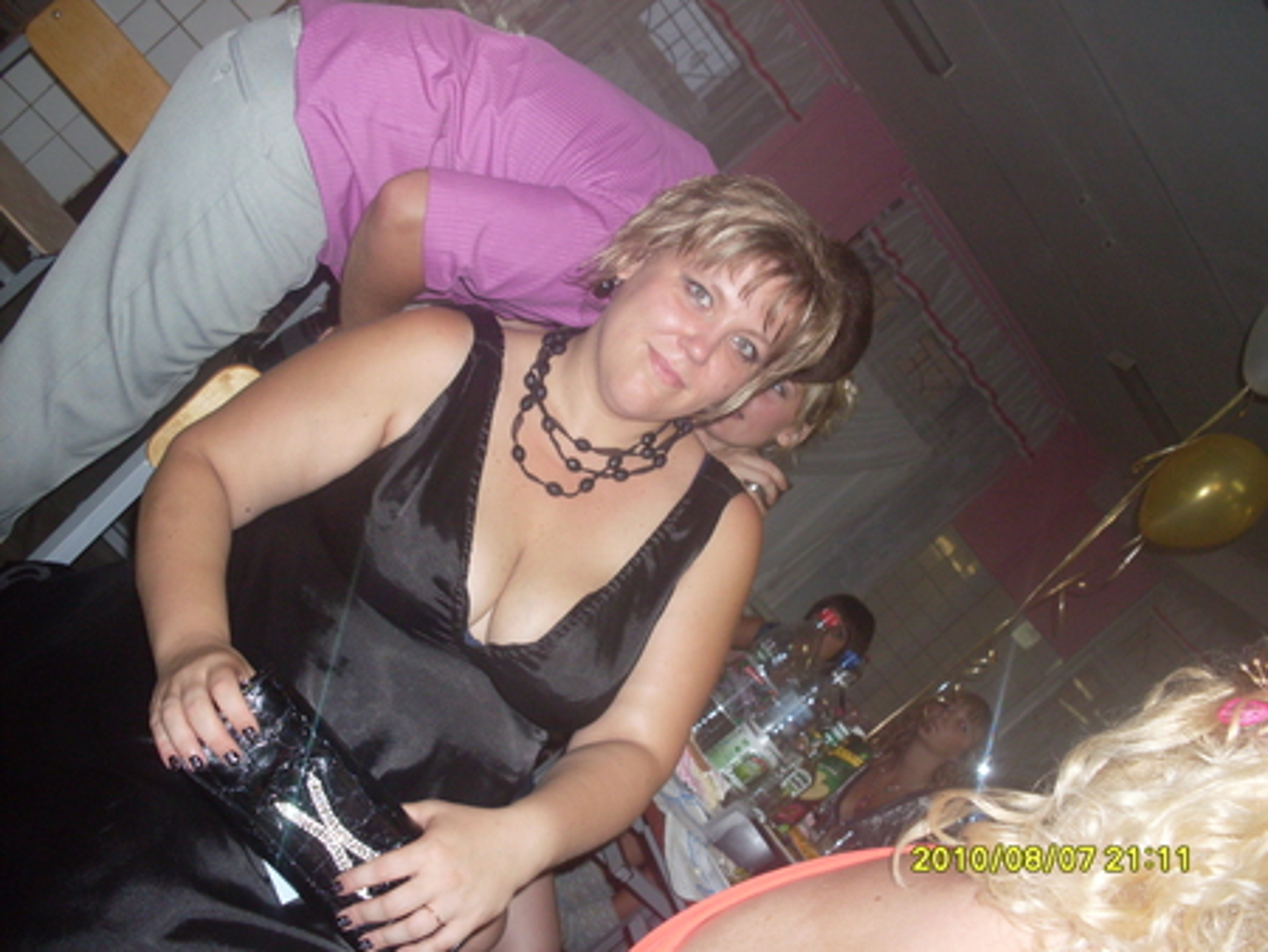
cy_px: 476
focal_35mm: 38
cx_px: 634
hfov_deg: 49.0
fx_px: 1393
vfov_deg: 37.8
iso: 100
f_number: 2.8
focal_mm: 6.3
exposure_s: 1/45
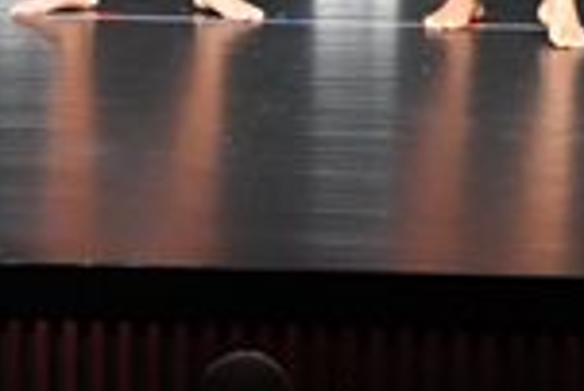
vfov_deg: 1.9
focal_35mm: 706
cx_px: 246
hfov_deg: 2.9
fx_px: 11464
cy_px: -461
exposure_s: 1/400
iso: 5000
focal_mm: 92
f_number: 5.6
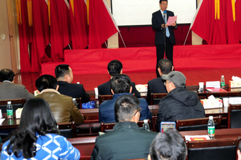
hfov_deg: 28.1
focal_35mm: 71
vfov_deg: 19.1
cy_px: 69
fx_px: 475
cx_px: 175
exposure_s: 1/60
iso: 1000
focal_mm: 48
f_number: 7.1
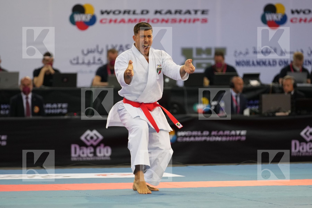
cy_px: 104
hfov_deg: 7.3
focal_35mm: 283
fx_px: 2452
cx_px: 156
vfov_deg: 4.9
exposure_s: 1/500
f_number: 2.8
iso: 1250
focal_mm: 189
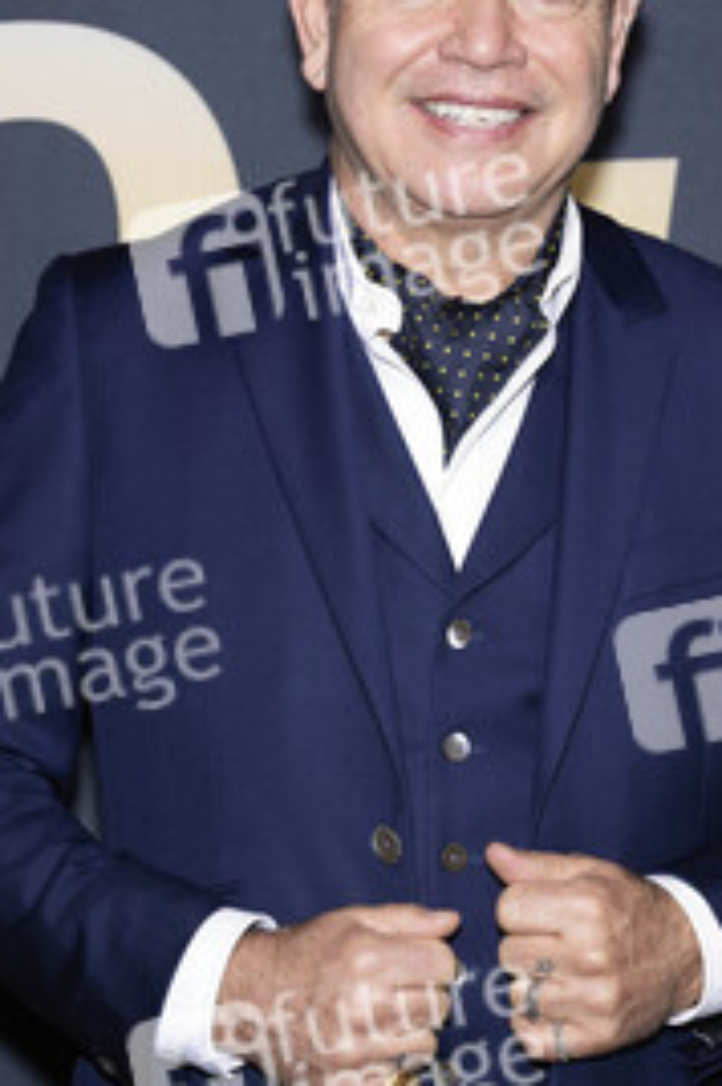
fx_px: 2744
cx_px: 454
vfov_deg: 22.4
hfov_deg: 15.0
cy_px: 454
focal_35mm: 91
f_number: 5.6
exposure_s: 1/200
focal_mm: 61
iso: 800
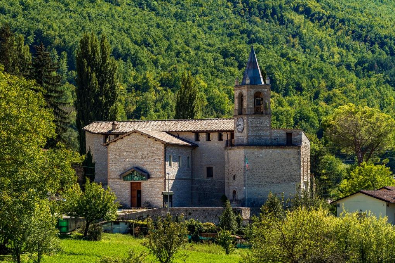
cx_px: 198
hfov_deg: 15.0
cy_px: 131
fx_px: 1503
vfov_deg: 10.0
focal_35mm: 137
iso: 100
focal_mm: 88
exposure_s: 1/160
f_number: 9
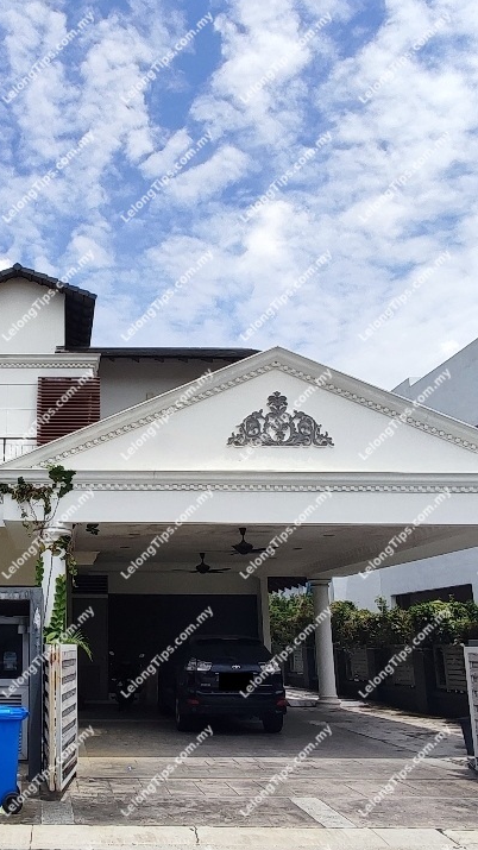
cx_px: 52
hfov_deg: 39.9
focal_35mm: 27
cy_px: 492
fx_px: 609
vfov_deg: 69.4
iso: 50
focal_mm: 1.65
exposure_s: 1/1648
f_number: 2.2
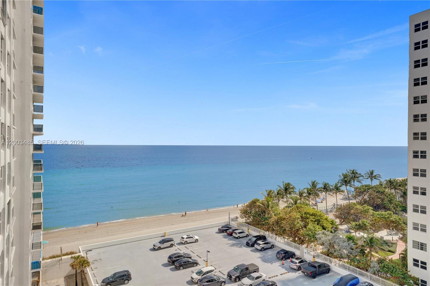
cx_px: 215
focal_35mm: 24
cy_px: 143
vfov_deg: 53.1
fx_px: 287
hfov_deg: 73.8
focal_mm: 24
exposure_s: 1/500
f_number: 18
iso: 1250
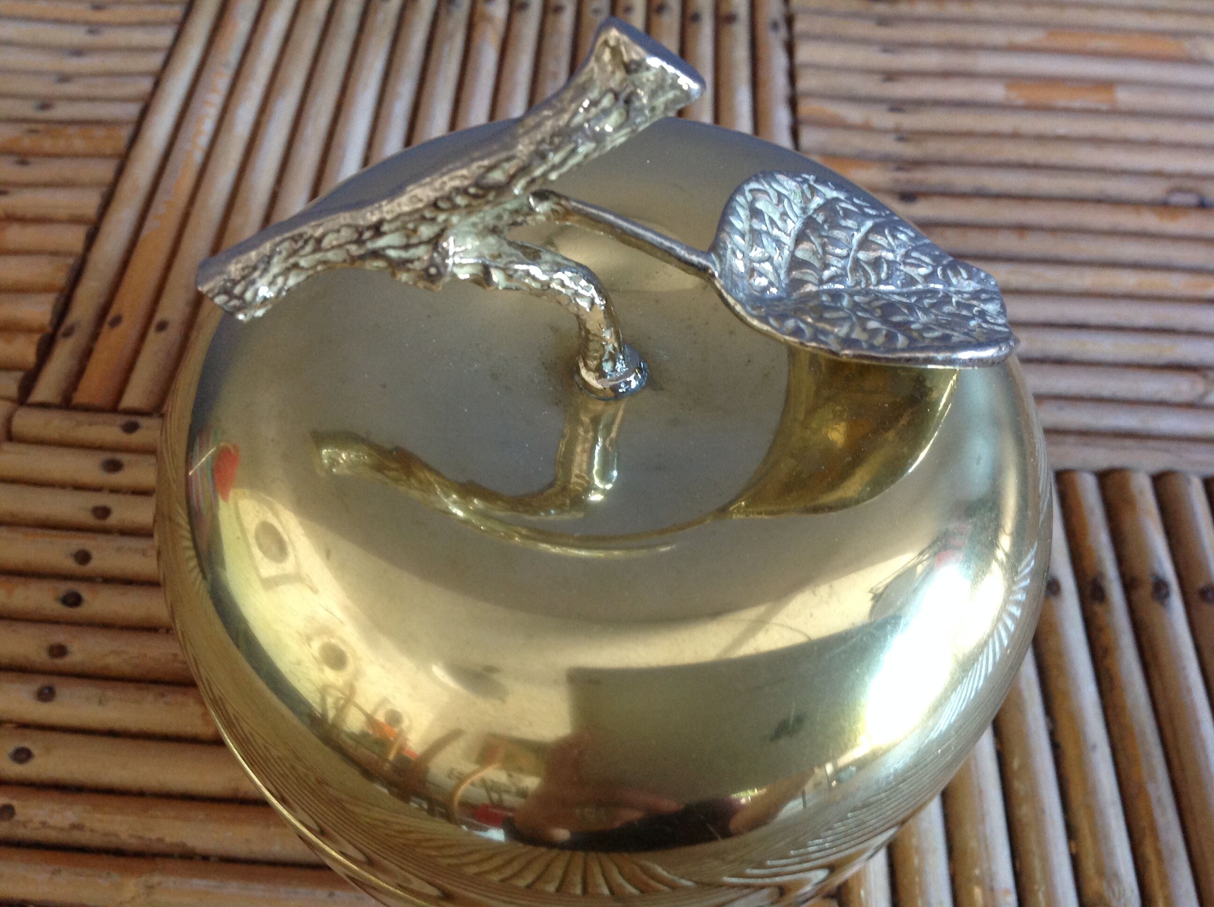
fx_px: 1226
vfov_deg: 40.6
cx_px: 607
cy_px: 454
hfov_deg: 52.7
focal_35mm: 35
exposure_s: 1/15
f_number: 2.4
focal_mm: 4.28
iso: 160
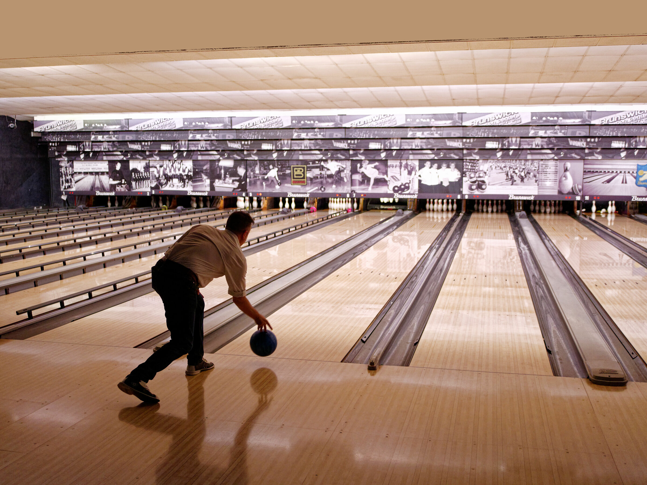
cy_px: 242
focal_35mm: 36
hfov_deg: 51.4
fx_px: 673
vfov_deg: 39.7
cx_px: 324
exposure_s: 1/250
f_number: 1.7
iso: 3200
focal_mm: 18
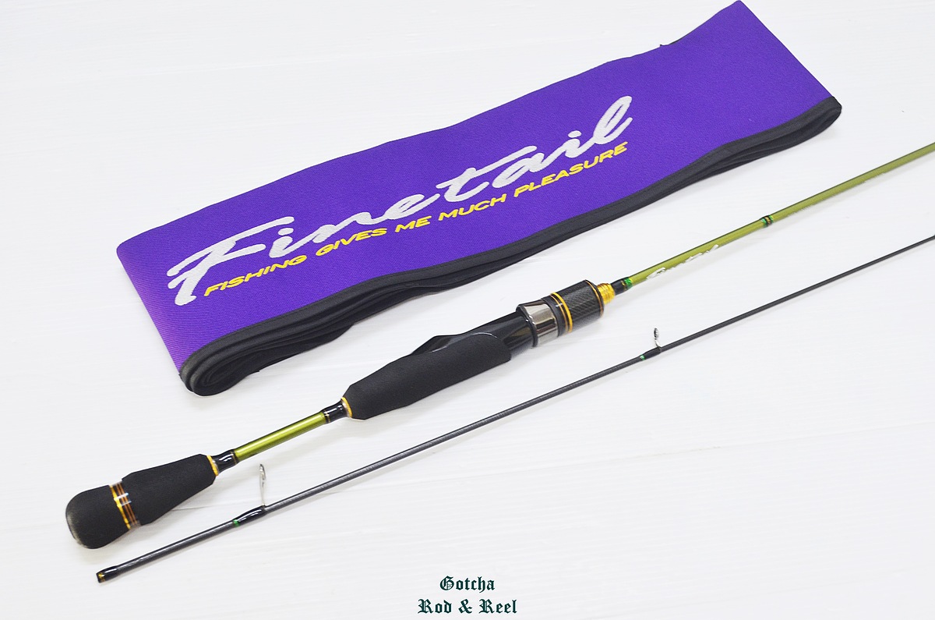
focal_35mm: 48
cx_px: 468
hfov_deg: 41.2
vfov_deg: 28.0
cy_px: 310
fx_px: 1244
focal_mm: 32
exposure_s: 1/5
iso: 400
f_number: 6.3
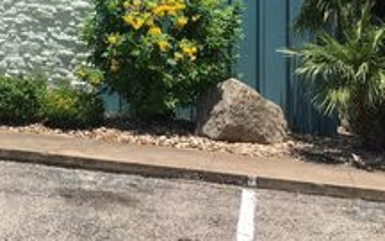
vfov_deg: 17.5
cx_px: -20
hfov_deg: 27.0
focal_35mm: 71
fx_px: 745
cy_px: -46
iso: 25
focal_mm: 4.15
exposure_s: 1/1789
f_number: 2.2
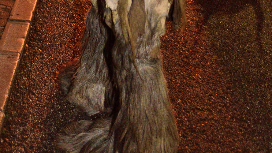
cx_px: 107
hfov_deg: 21.5
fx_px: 714
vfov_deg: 11.3
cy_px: -127
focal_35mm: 99
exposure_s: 1/60
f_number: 2.8
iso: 3200
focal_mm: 35
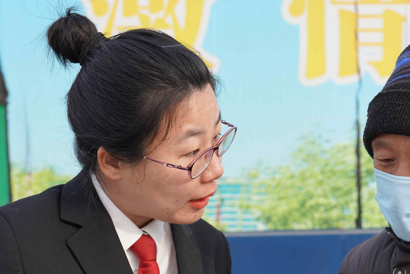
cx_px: 283
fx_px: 729
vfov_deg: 20.8
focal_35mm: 64
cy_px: 252
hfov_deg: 31.1
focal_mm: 32
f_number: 4.5
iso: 100
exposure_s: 1/320
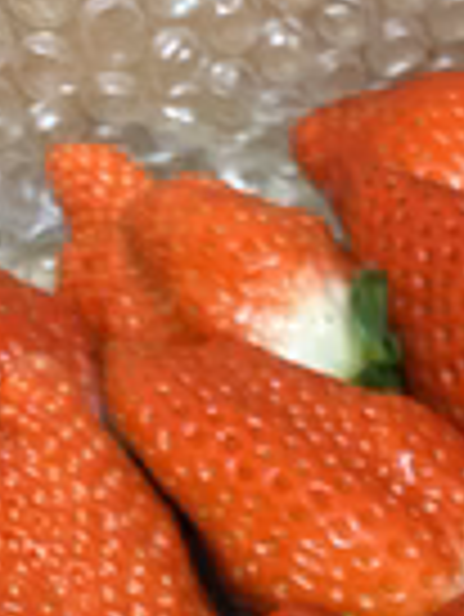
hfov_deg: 18.6
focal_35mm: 76
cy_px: 863
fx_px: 1356
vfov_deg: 22.2
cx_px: 532
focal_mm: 4.25
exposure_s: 1/33
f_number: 1.8
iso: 500
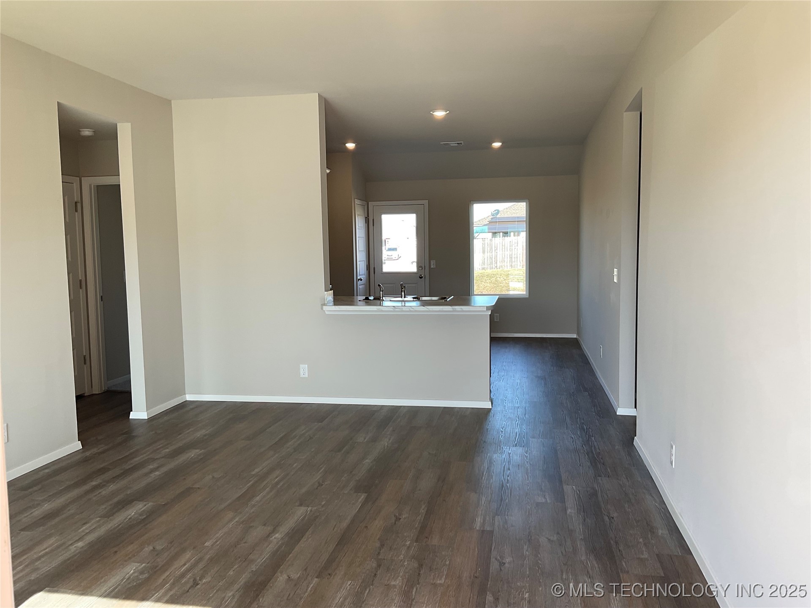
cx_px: 406
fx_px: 679
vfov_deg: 48.2
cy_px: 304
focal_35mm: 29
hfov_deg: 61.7
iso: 25
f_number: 1.8
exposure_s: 1/122
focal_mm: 3
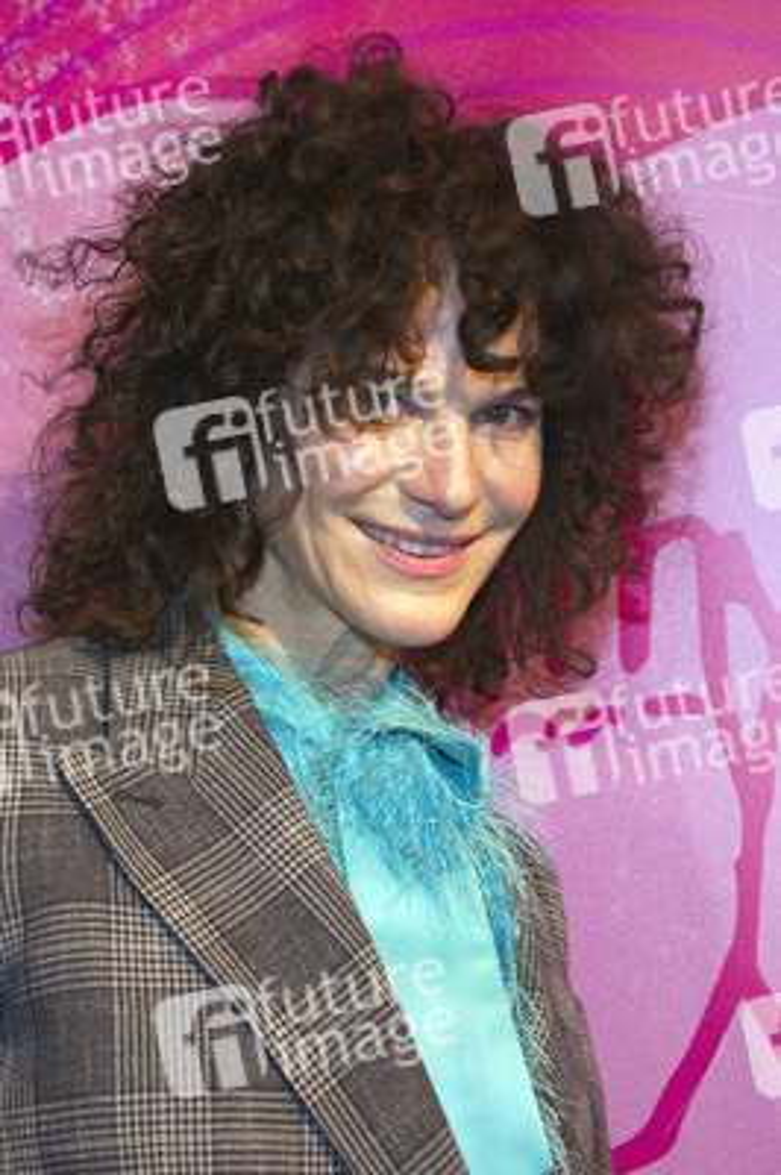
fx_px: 1825
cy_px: 588
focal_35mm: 56
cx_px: 390
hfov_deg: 24.2
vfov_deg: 35.7
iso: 1600
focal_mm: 56
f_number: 5.6
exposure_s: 1/100
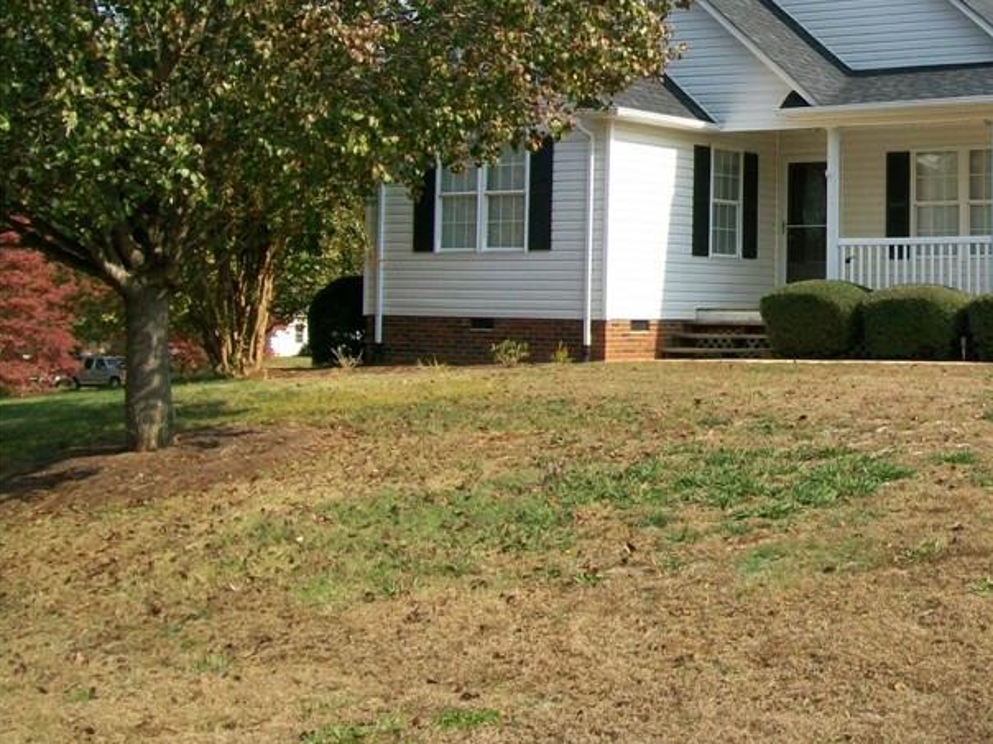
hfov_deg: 30.6
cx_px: 838
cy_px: 156
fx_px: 1750
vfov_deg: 23.7
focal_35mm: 61
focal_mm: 6
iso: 64
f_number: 4.8
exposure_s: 1/250
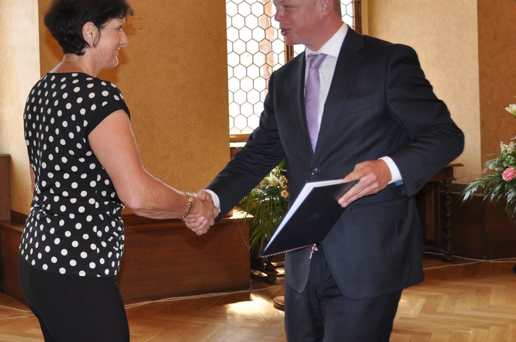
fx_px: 816
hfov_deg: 34.5
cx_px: 139
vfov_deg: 23.6
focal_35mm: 57
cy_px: 107
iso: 450
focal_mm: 24
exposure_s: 1/125
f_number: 3.8
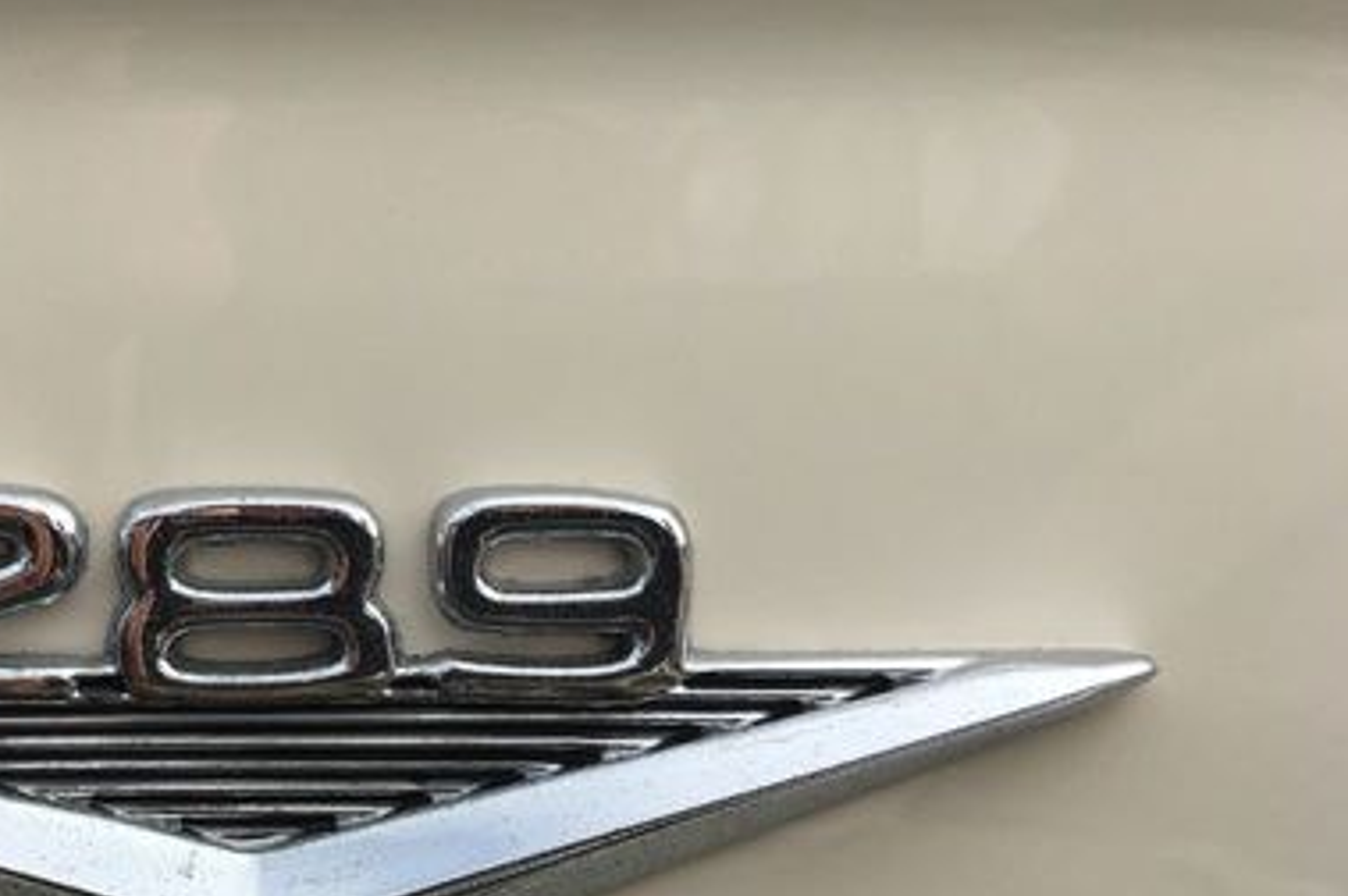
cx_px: 245
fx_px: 1908
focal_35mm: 51
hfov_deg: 37.4
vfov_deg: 25.9
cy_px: 732
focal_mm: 4.15
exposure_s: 1/657
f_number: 2.2
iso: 25
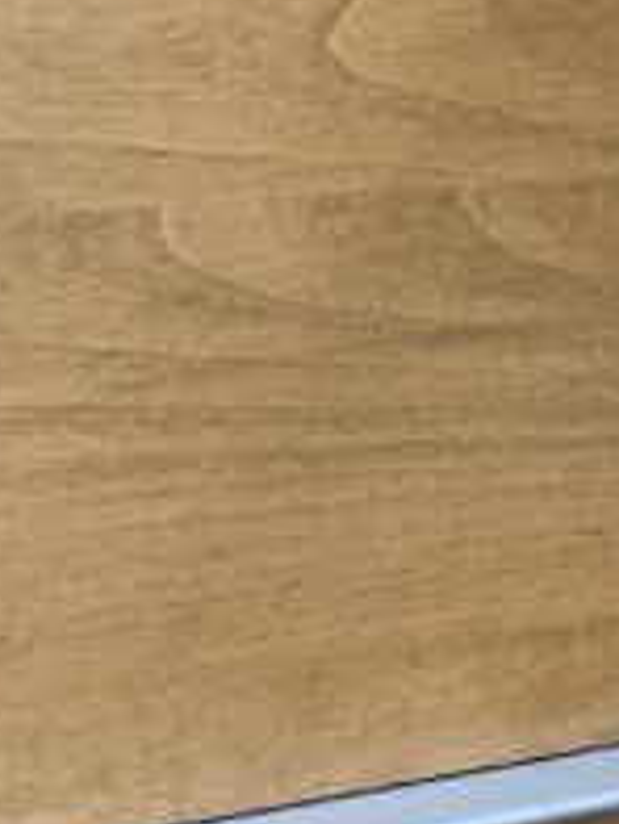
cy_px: 1472
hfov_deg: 11.3
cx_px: 69
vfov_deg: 13.6
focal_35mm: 130
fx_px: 3096
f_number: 1.89
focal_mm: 5.43
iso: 202
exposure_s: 1/30
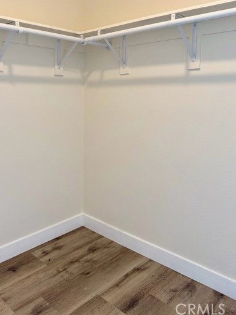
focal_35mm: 30
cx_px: 99
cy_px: 121
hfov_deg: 46.6
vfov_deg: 59.3
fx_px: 273
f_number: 1.78
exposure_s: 1/120
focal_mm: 6.76
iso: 100
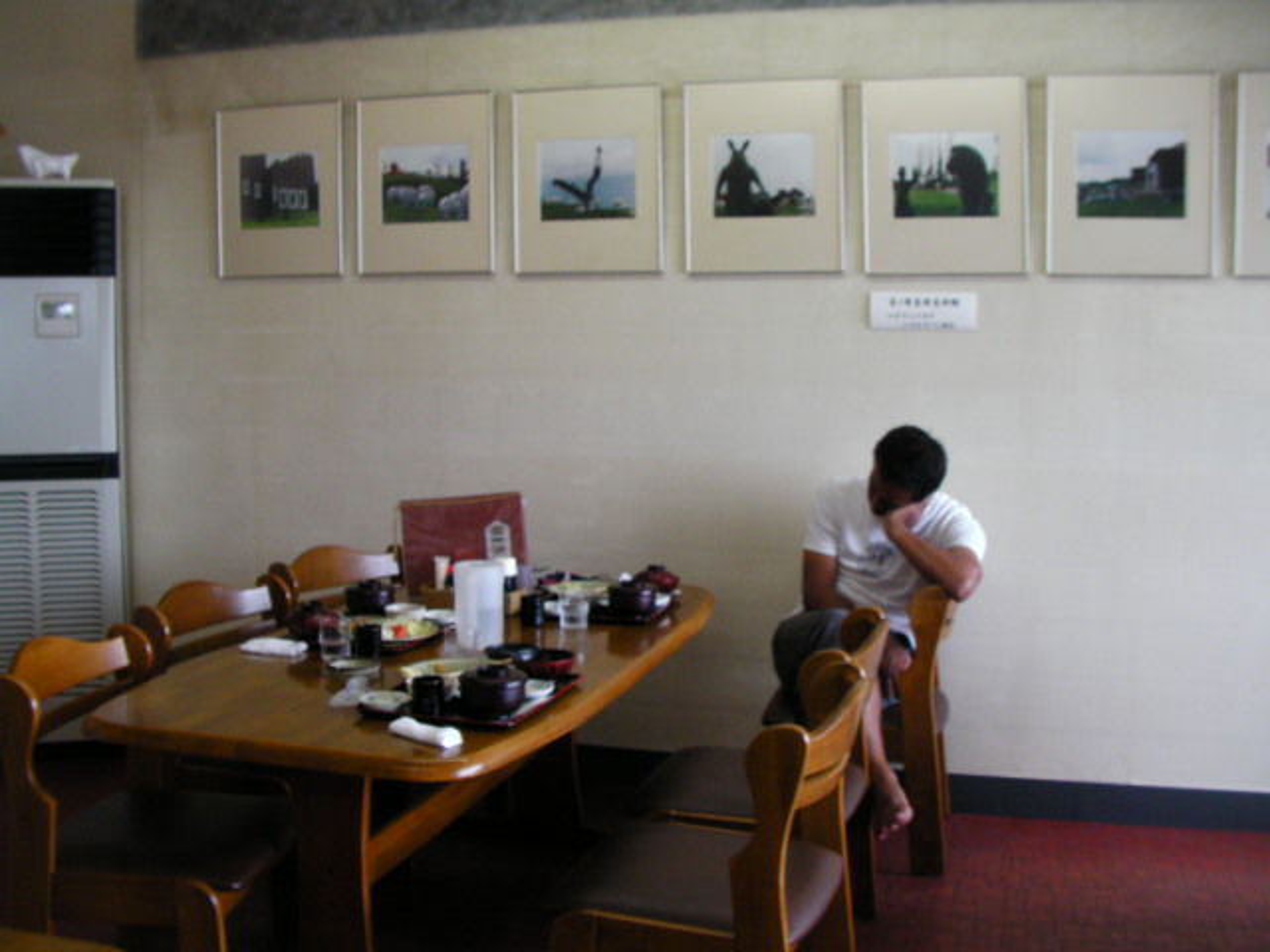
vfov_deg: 37.7
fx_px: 1394
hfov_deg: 49.0
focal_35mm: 38
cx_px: 635
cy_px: 476
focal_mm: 6.3
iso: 148
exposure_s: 1/30
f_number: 3.5
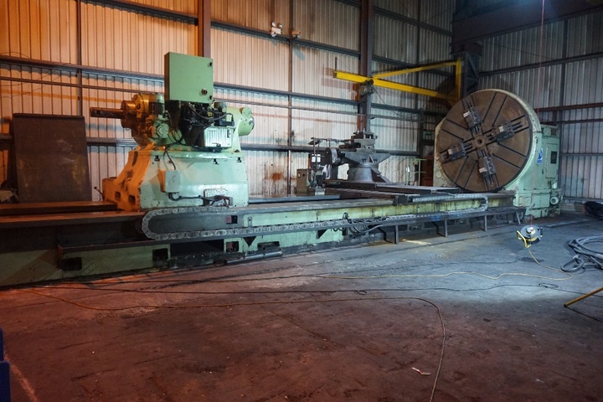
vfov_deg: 50.4
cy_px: 201
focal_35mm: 26
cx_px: 302
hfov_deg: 70.4
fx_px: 427
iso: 3200
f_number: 3.5
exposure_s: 1/125
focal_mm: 17
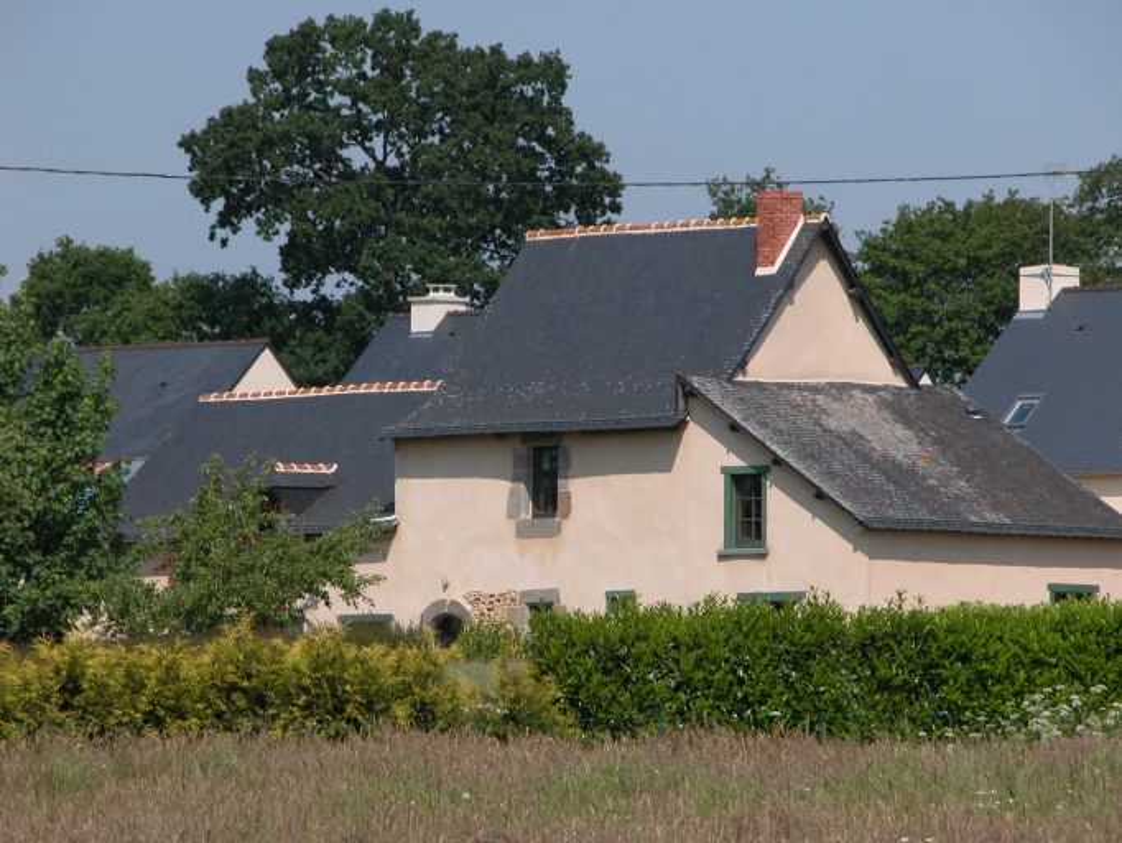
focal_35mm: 280
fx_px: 9079
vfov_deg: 5.3
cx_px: 561
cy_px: 422
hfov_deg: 7.1
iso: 100
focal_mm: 71.2
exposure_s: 1/404
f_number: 6.6
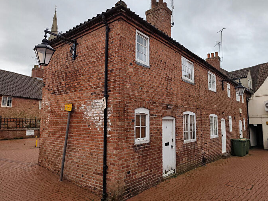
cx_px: 136
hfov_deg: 71.6
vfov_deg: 56.8
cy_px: 100
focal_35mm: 24
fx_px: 186
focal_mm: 6.19
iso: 50
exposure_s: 1/334
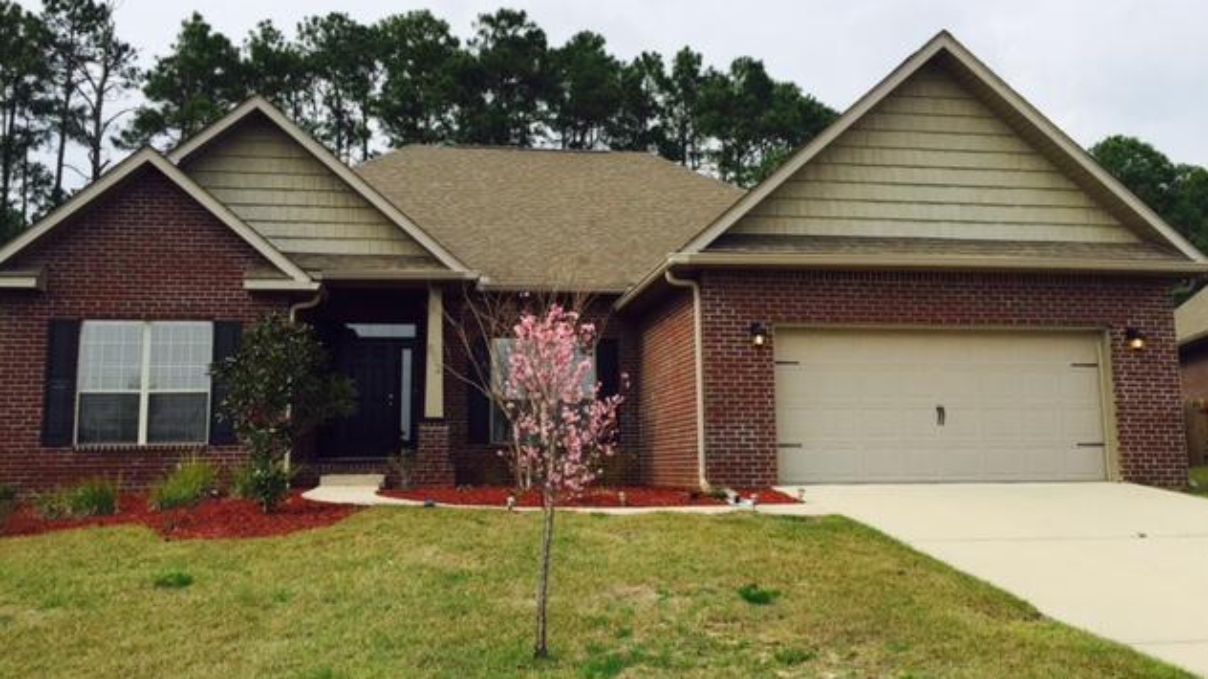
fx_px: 1025
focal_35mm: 32
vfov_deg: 36.6
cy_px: 331
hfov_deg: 61.0
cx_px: 608
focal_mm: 4.15
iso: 32
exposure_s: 1/1883
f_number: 2.2
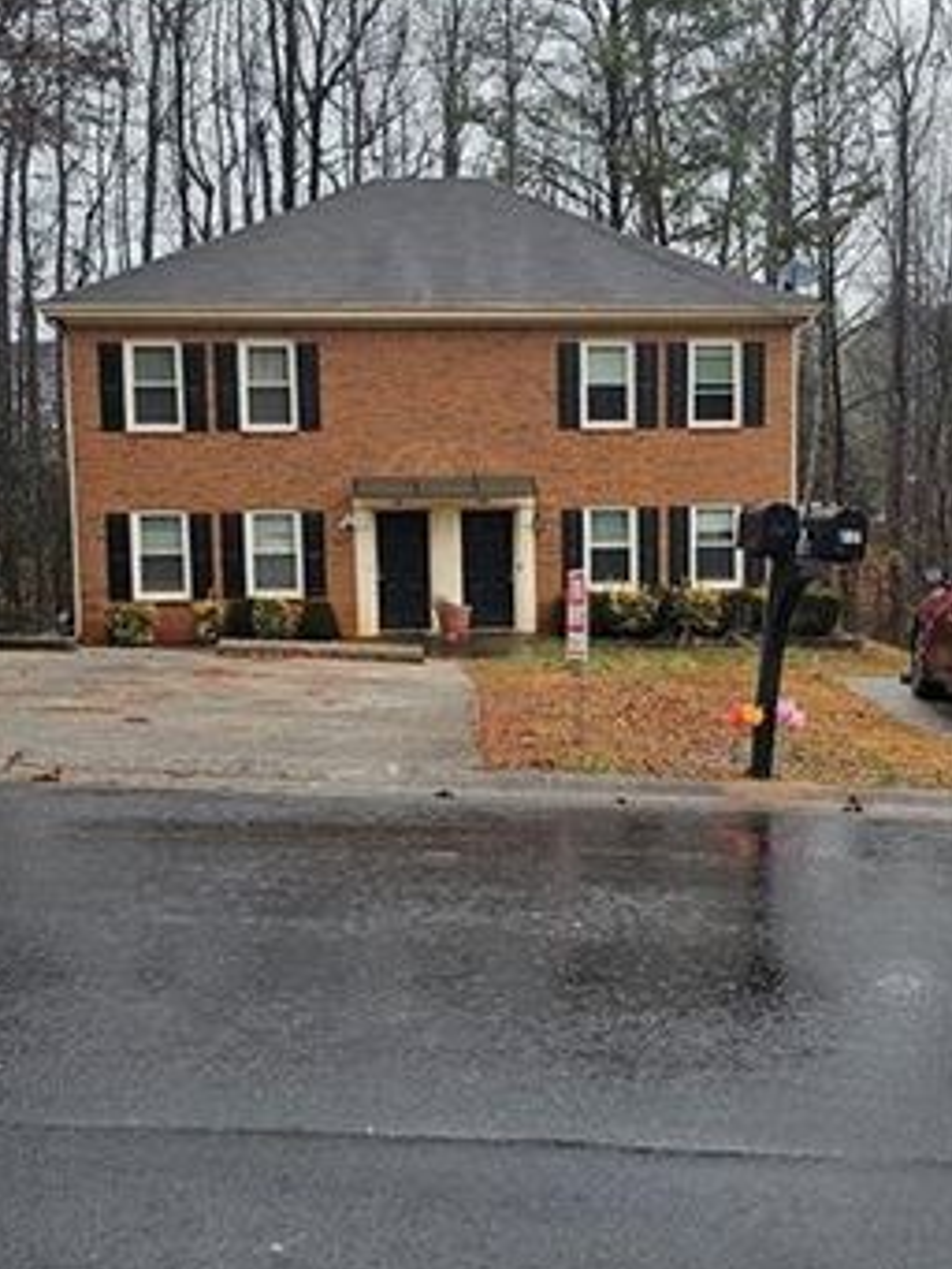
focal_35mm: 45
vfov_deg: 42.1
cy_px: 653
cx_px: 588
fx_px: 1649
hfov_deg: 32.1
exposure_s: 1/180
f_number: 1.7
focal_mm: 6.3
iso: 16
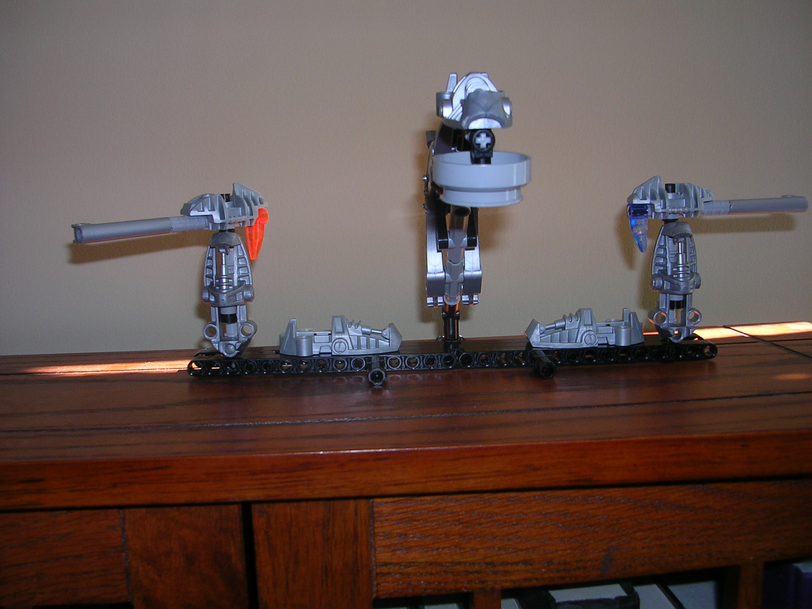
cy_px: 304
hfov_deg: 49.0
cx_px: 406
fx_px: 891
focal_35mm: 38
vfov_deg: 37.7
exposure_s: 1/60.1
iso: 50
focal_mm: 5.8
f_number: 2.8
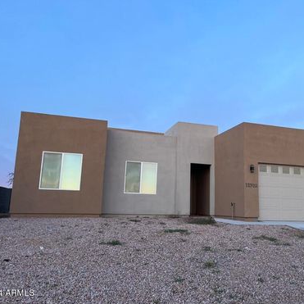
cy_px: 153
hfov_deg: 52.1
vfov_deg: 52.5
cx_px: 186
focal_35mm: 31
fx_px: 308
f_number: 1.6
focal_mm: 5.1
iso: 80
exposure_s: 1/121
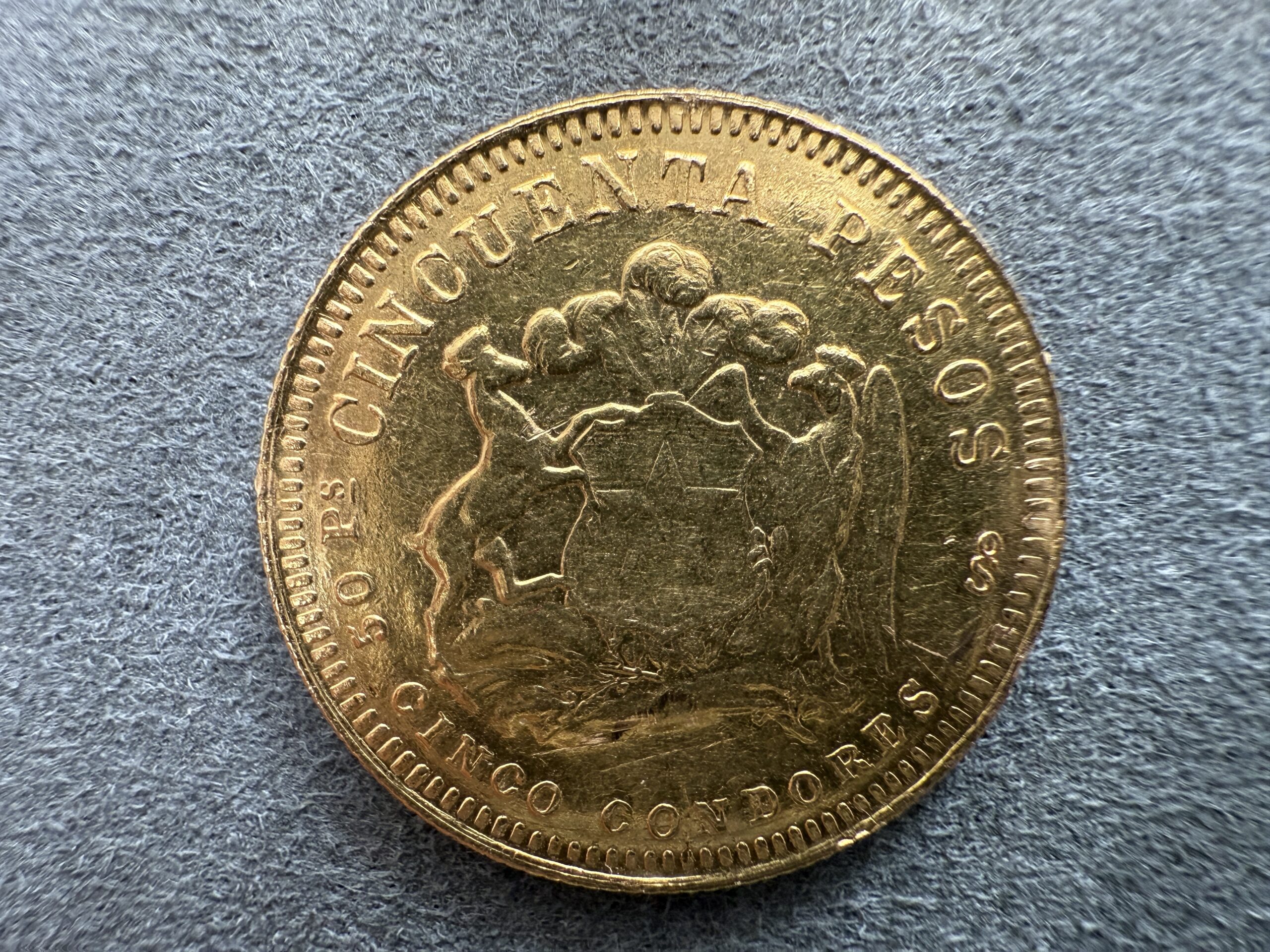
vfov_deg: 56.8
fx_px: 881
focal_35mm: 24
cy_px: 476
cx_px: 635
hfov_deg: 71.6
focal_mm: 2.22
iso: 320
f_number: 2.2
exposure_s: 1/100
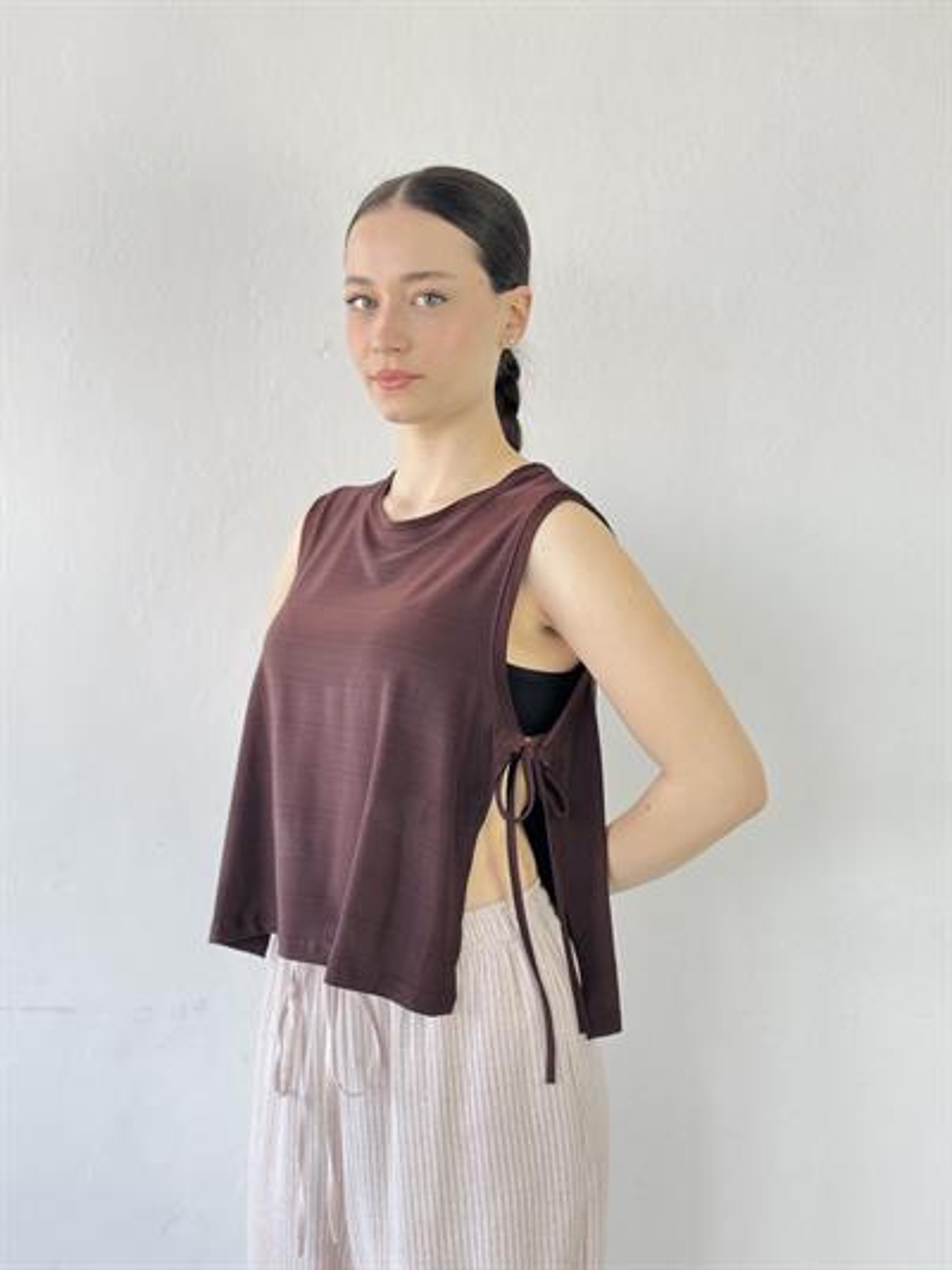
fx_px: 1759
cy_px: 635
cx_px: 476
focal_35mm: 48
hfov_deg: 30.3
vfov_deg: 39.6
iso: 80
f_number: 1.78
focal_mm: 6.76
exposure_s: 1/100
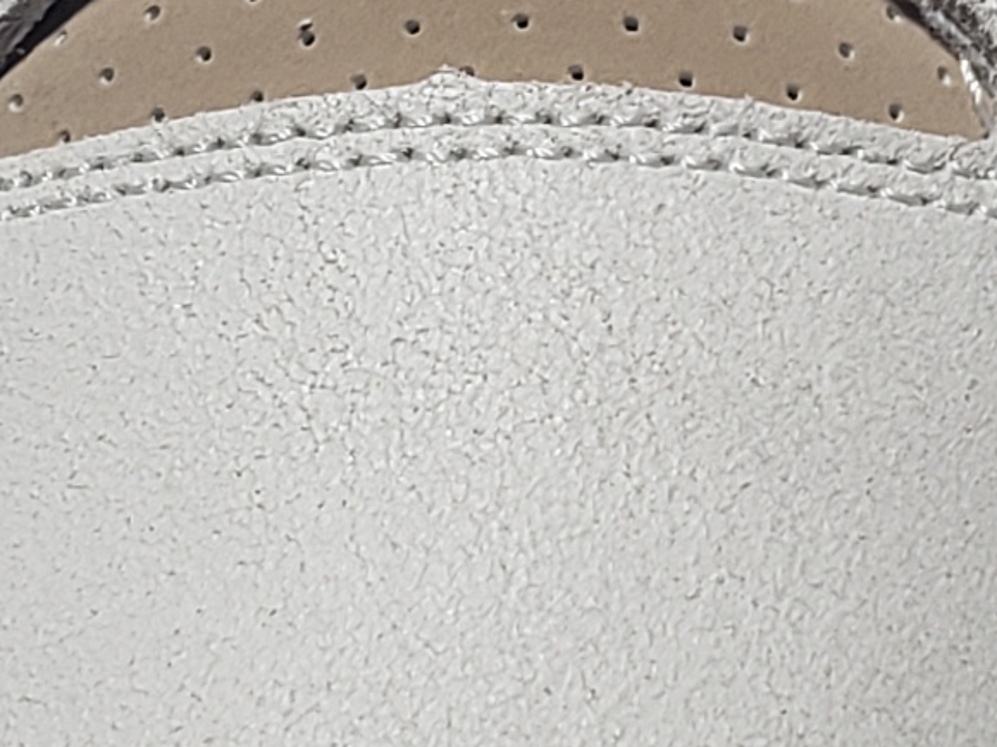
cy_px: -45
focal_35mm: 181
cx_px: 799
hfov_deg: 10.9
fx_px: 5212
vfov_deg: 8.1
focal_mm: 4.3
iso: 50
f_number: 2.4
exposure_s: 1/227
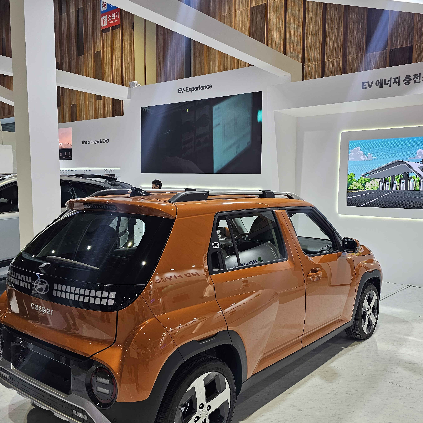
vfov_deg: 54.0
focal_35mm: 30
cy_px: 229
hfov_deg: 53.3
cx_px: 270
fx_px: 415
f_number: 1.7
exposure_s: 1/120
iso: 80
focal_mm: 6.3
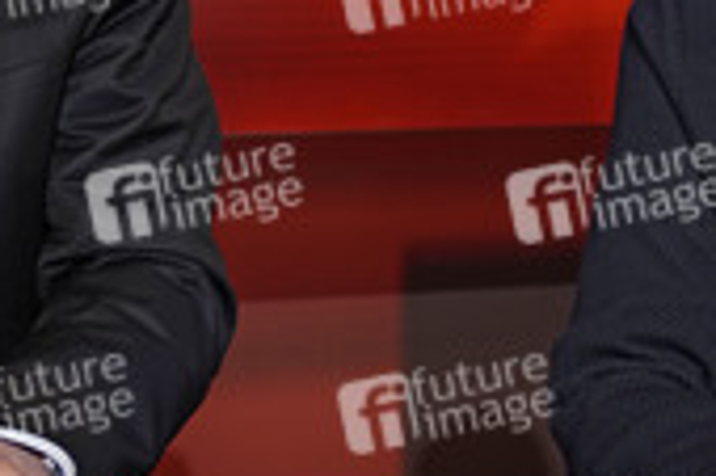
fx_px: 1689
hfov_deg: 21.7
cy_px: 88
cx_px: 924
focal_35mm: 85
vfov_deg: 15.9
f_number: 5
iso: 1600
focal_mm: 32
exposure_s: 1/125
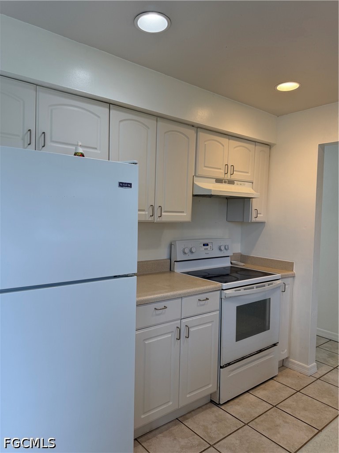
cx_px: 170
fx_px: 313
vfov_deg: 71.6
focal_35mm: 24
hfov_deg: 56.8
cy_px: 226
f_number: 1.78
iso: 125
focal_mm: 6.76
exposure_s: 1/170
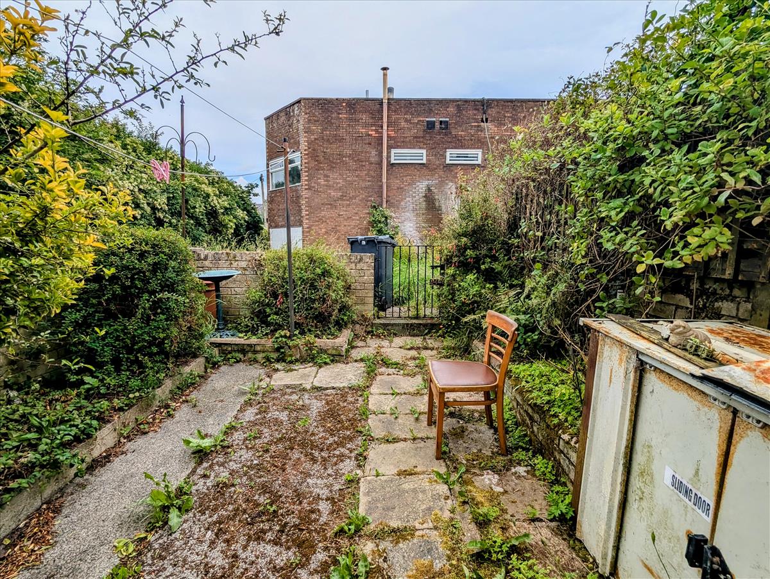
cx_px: 385
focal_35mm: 16
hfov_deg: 94.4
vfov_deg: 78.2
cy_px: 290
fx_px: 356
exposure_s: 1/1460
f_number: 2.2
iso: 48
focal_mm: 2.35
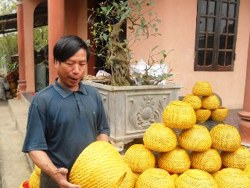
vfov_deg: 37.6
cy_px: 107
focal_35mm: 38
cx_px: 95
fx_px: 274
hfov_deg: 48.5
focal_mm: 4.9
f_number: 3.2
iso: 80
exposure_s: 1/80
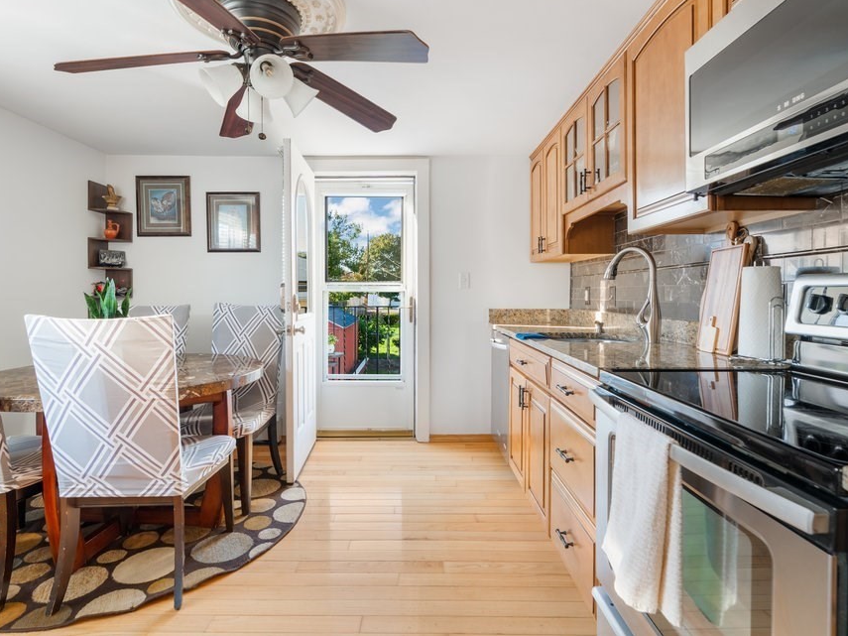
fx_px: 441
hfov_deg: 87.8
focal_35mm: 18
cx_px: 422
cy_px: 306
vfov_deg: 71.6
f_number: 8
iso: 200
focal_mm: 16
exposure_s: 1.3
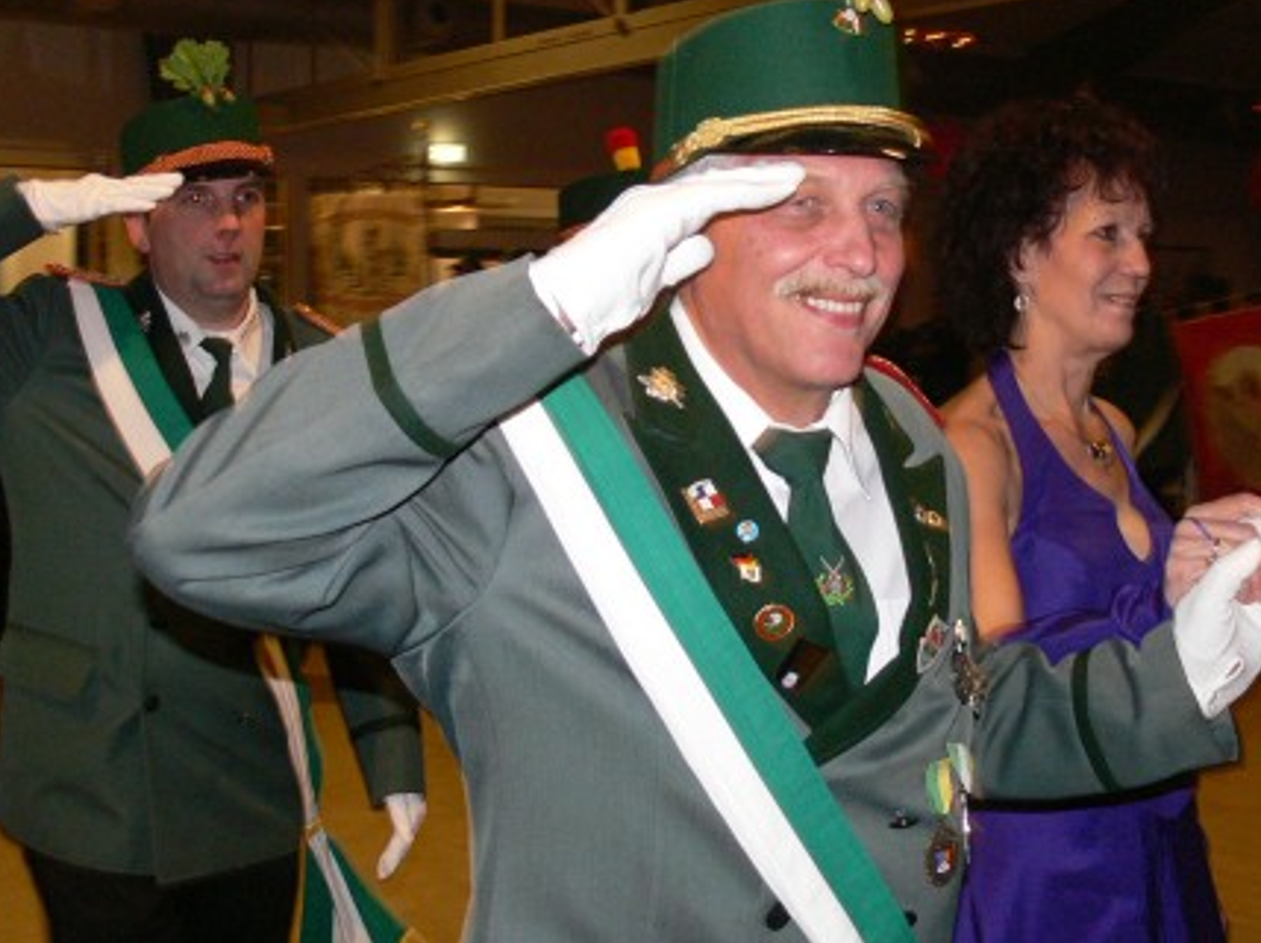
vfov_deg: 29.6
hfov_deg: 38.5
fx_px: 1783
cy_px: 385
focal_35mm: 49
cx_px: 841
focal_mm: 7.4
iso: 200
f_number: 2.8
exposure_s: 1/30
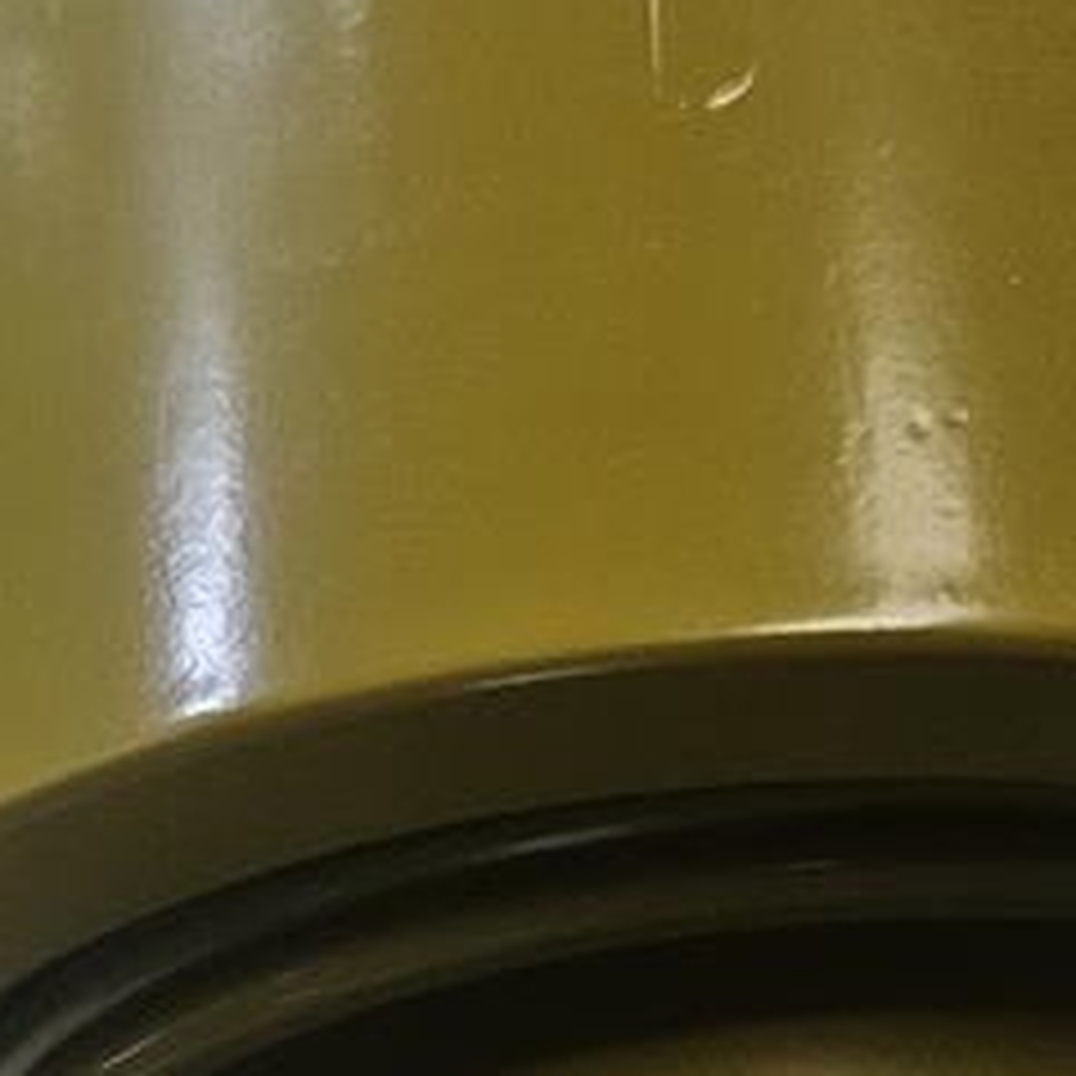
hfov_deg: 19.9
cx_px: 608
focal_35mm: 87
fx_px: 3060
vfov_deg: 19.1
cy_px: 1184
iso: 800
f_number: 1.8
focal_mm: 5.4
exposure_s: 1/100
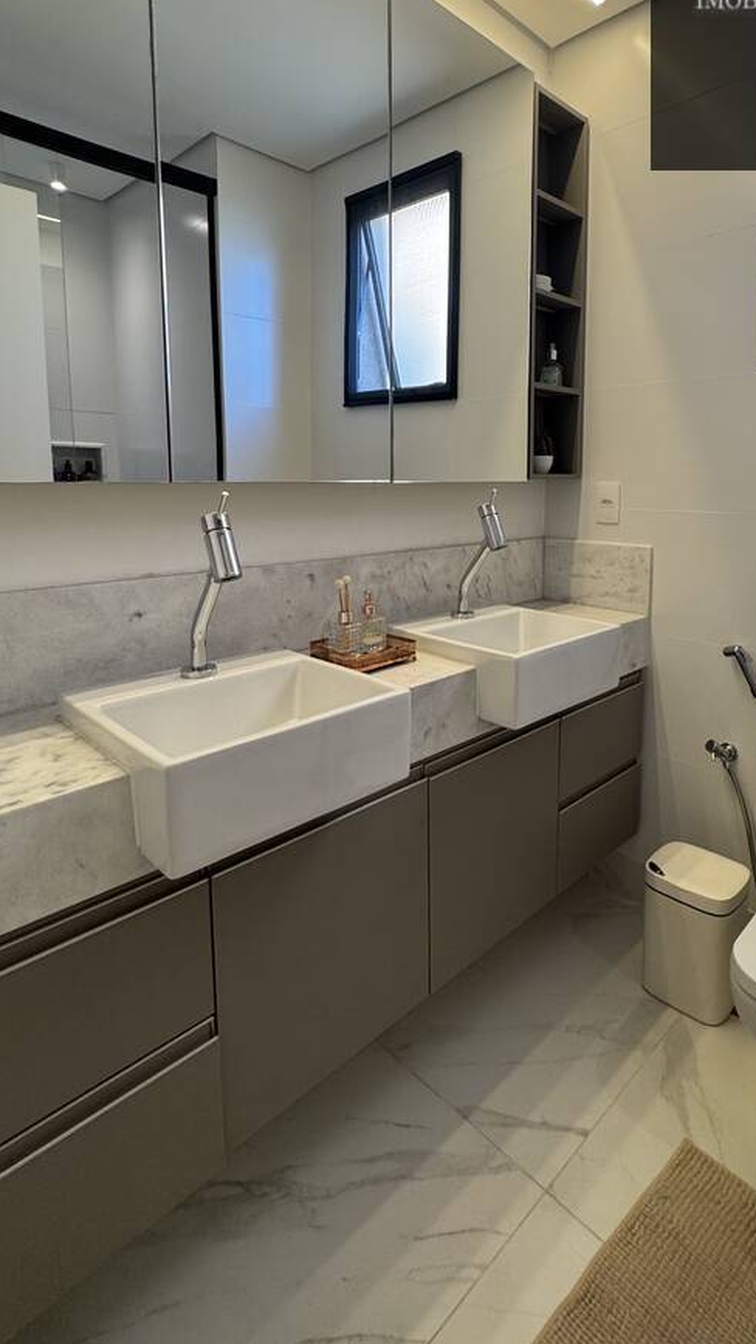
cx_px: 477
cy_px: 553
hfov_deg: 57.6
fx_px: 677
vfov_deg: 88.7
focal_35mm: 19
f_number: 2.2
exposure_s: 1/120
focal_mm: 2.22
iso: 160
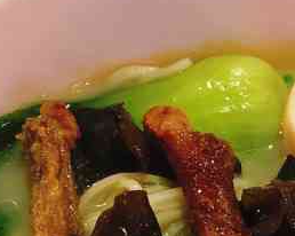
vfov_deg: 15.1
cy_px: 263
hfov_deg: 19.0
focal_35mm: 99
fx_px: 864
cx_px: 276
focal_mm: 3.99
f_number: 1.8
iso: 100
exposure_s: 1/17
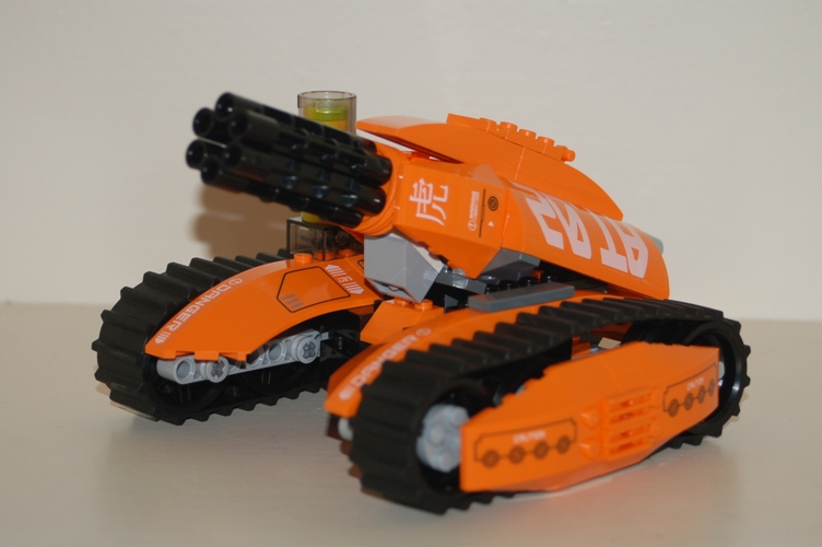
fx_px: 2738
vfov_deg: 11.4
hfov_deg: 17.1
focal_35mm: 120
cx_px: 411
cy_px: 274
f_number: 5.6
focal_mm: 80
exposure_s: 1/60
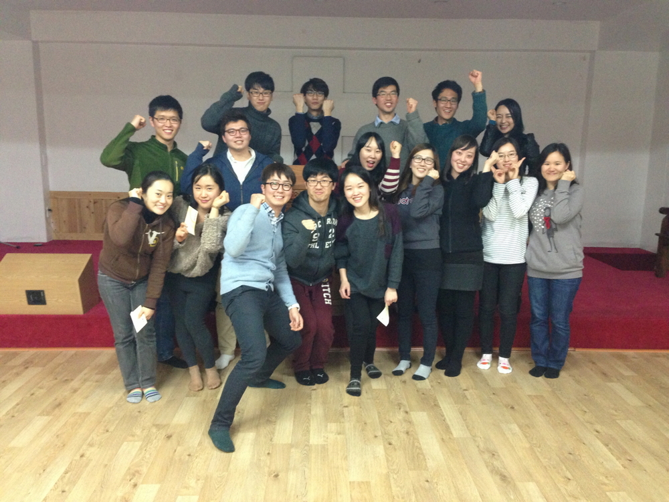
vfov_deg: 42.9
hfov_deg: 55.4
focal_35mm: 33
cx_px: 334
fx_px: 638
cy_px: 251
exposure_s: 1/20
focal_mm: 4.13
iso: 320
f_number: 2.4
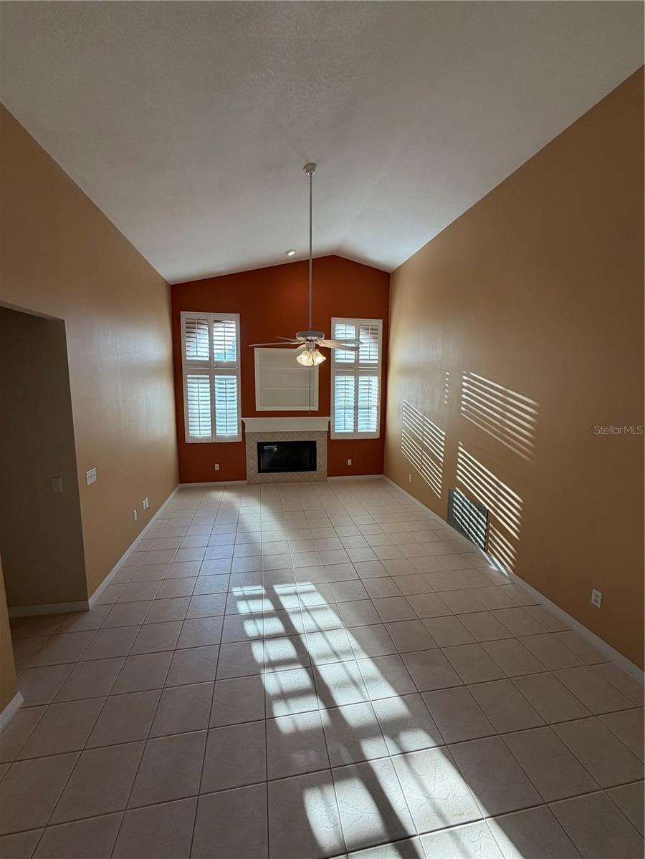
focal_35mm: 14
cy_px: 430
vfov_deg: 102.1
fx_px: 348
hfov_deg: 85.7
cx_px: 322
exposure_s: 1/120
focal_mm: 2.22
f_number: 2.2
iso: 80
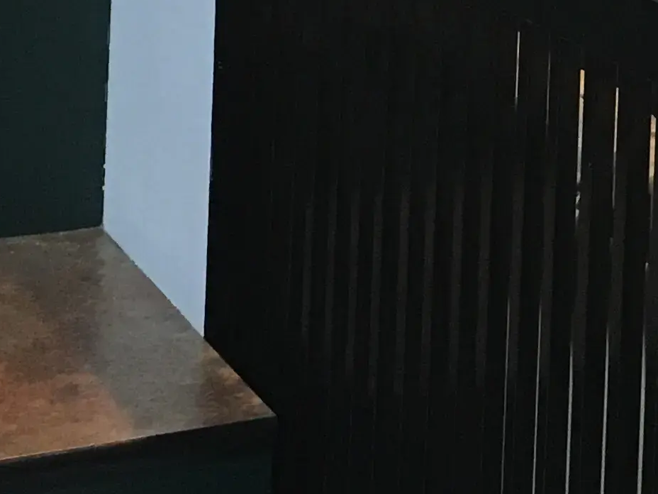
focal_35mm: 126
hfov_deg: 15.2
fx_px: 2395
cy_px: -301
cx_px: 727
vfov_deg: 11.2
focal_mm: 4.15
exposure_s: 1/30
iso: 125
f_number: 2.2
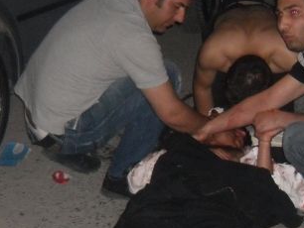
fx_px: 624
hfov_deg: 26.9
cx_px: 236
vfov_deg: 20.7
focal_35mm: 71
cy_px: 153
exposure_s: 1/45
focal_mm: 6
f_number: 2.8
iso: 400
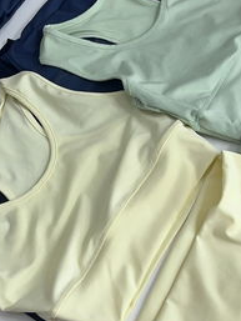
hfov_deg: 27.0
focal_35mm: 54
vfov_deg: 35.5
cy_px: 142
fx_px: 501
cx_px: 130
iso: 50
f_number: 1.6
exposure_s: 1/100
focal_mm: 5.1
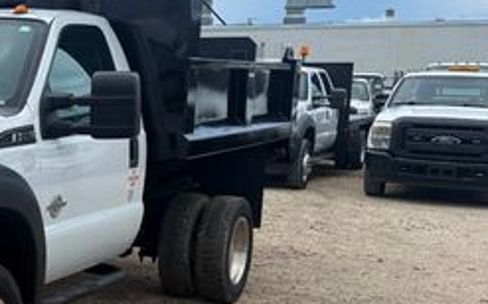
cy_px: 207
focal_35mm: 66
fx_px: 877
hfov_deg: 26.9
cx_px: -121
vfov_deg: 19.6
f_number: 1.78
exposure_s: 1/2053
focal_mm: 6.76
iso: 80
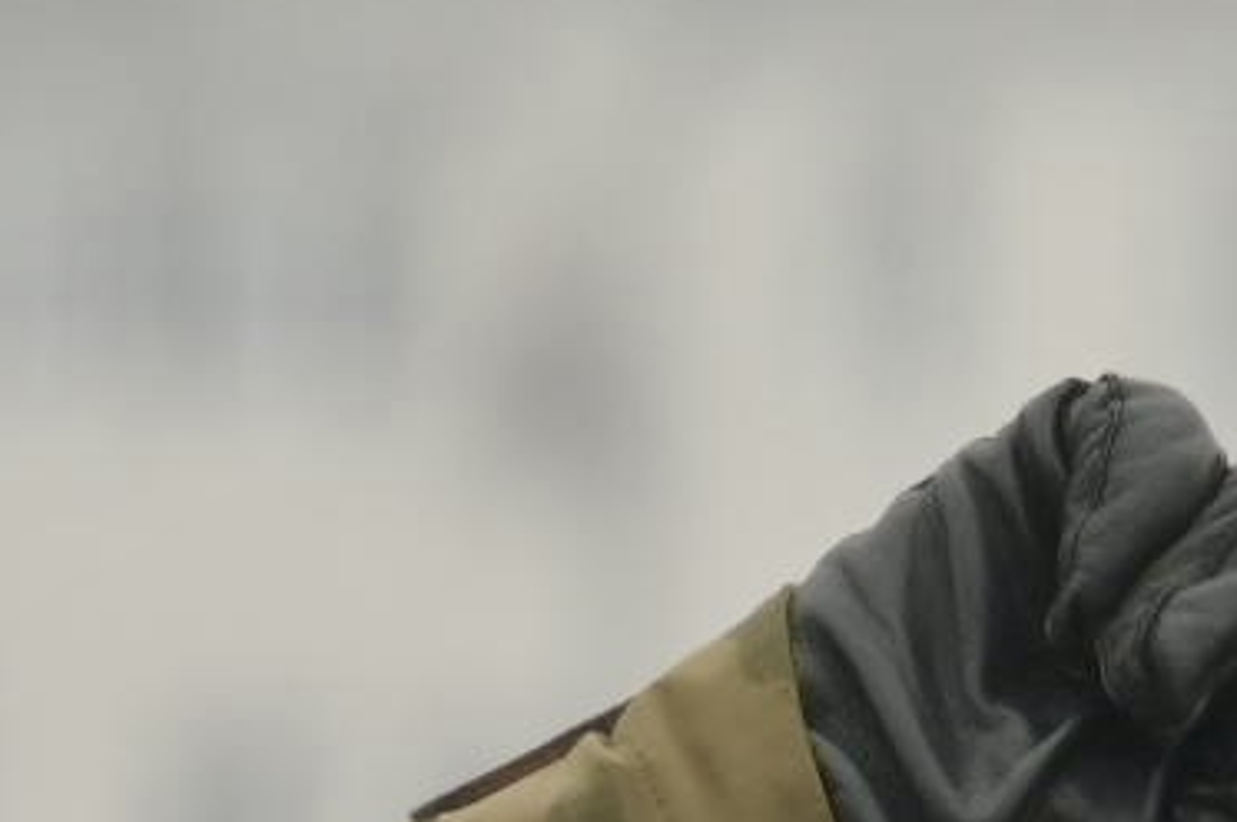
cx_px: 4159
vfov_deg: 0.5
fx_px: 96159
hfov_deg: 0.7
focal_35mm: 2801
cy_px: 1966
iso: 360
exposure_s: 1/250
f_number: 6.3
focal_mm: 250
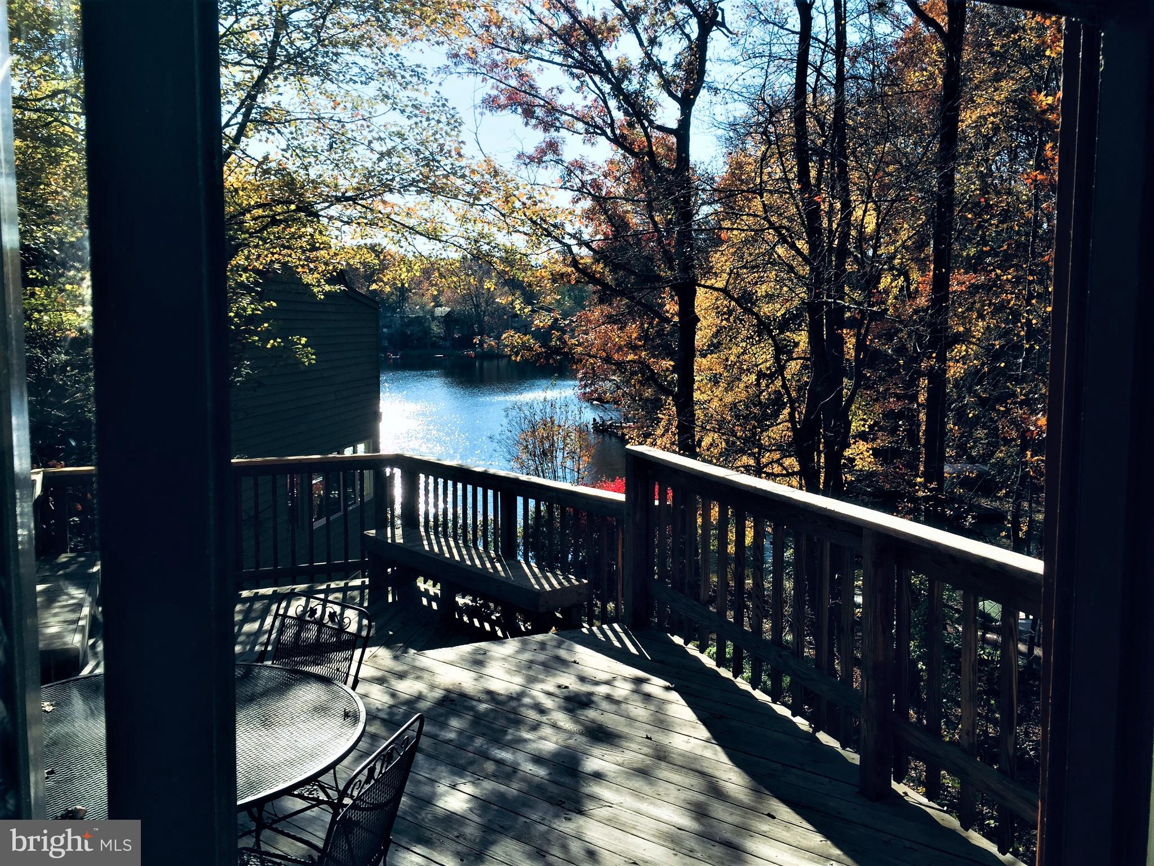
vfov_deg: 48.2
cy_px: 433
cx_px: 577
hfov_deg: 61.7
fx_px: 967
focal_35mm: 29
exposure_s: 1/964
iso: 32
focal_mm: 4.15
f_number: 2.2
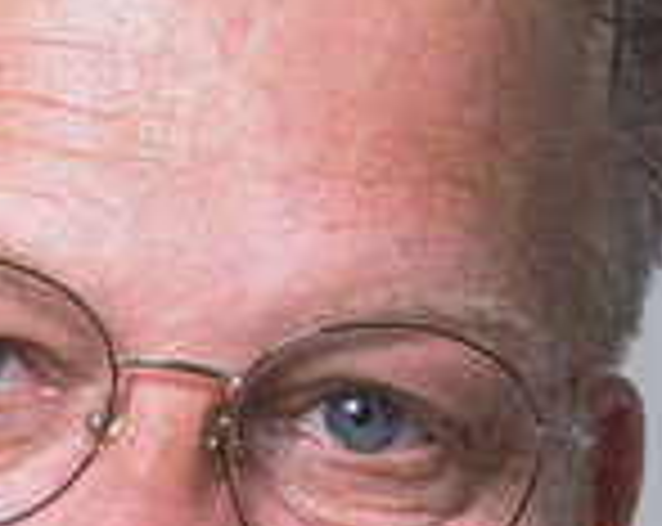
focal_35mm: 353
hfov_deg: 5.5
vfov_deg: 4.4
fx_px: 6902
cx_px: 90
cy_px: 452
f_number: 5
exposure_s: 1/100
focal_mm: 85
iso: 2000
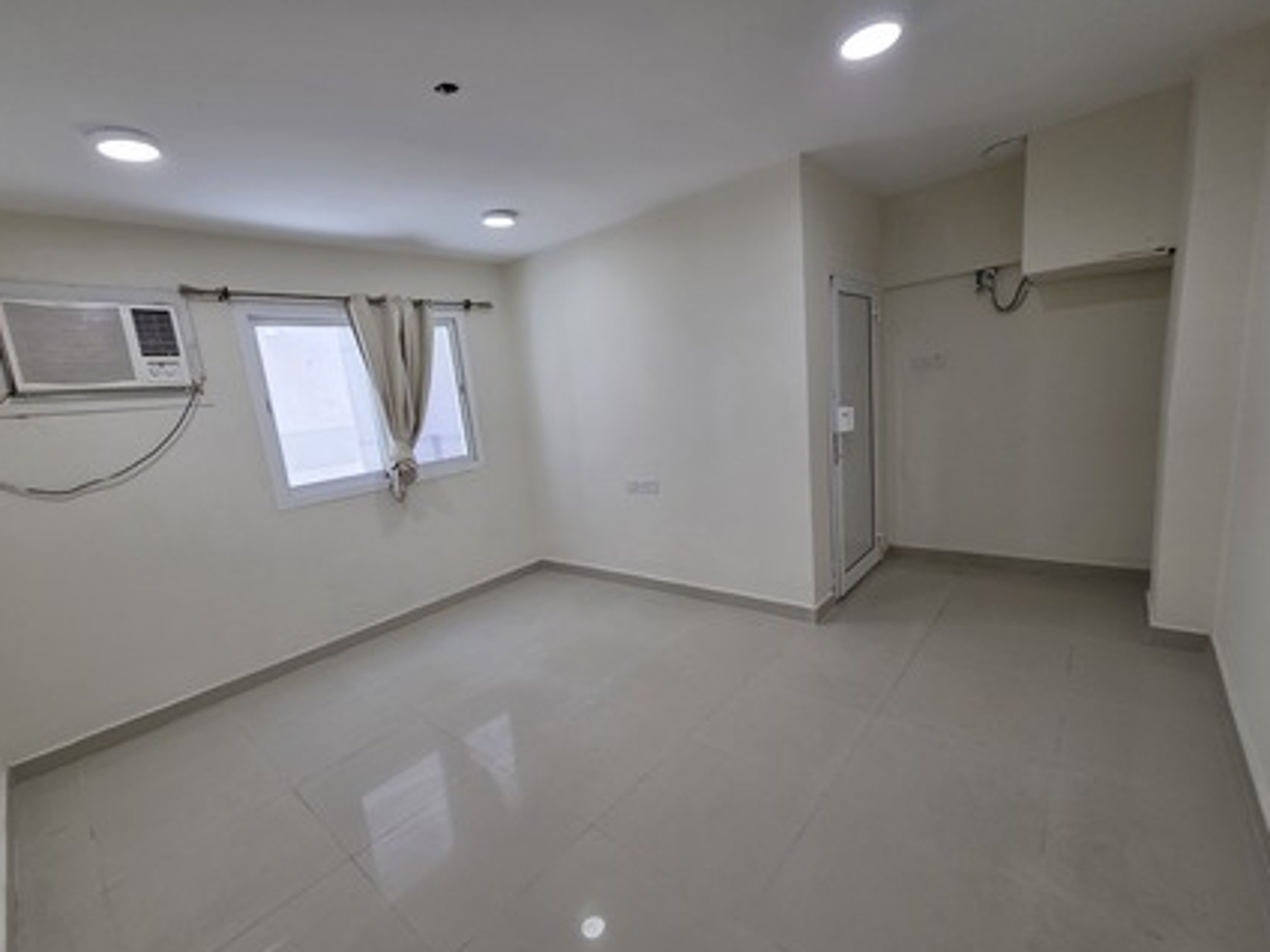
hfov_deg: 102.0
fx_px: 514
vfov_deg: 85.6
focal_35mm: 14
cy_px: 495
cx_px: 604
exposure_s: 1/100
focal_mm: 2.2
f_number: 1.9
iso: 80
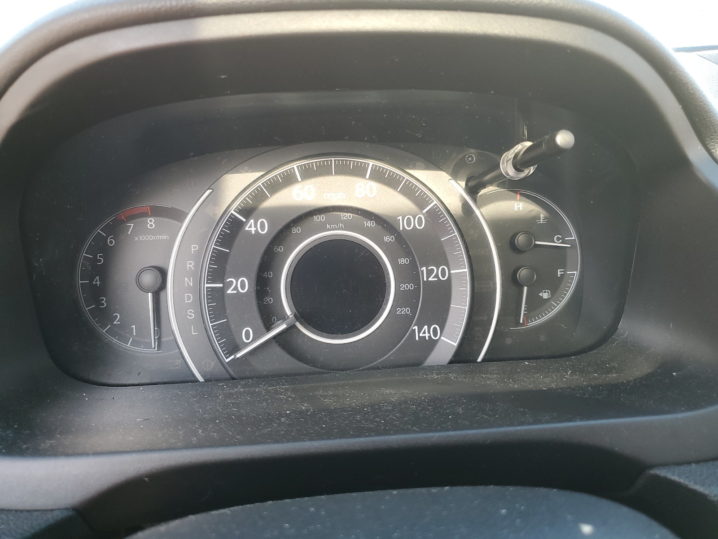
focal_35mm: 26
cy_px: 270
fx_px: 539
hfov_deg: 67.3
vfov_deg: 53.1
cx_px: 359
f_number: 1.5
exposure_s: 1/120
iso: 65
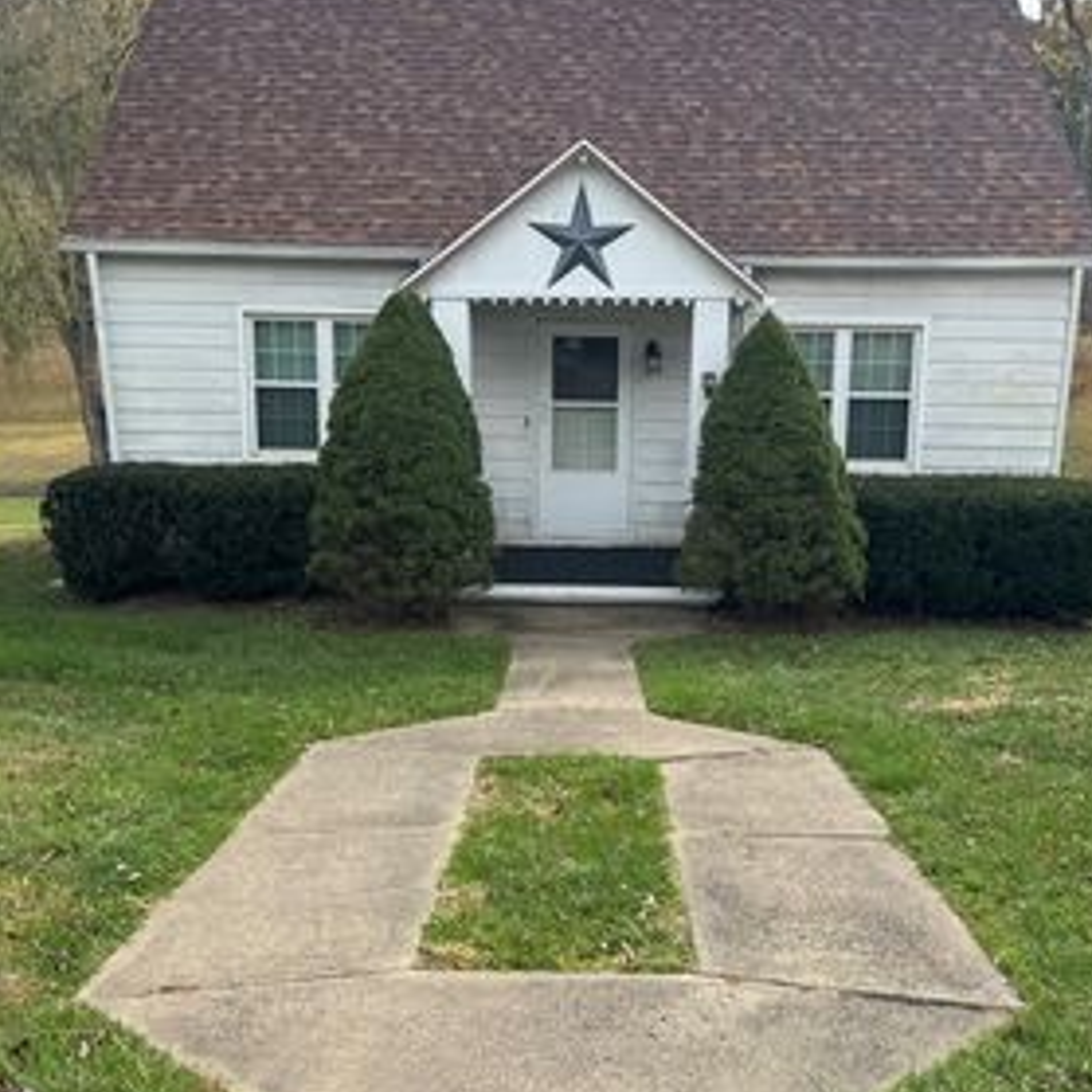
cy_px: 554
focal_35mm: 38
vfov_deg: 43.9
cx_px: 595
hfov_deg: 43.8
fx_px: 1356
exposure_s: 1/1767
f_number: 1.78
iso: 80
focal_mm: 6.76
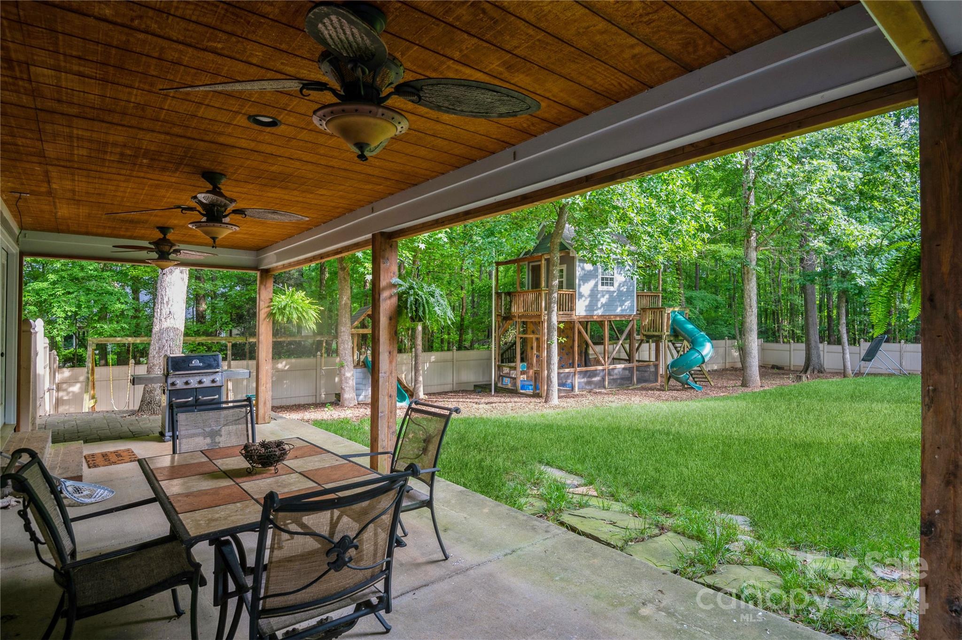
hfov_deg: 90.0
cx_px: 481
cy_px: 320
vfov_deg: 67.3
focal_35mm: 18
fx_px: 481
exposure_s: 1/25
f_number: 8
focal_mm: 18
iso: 200
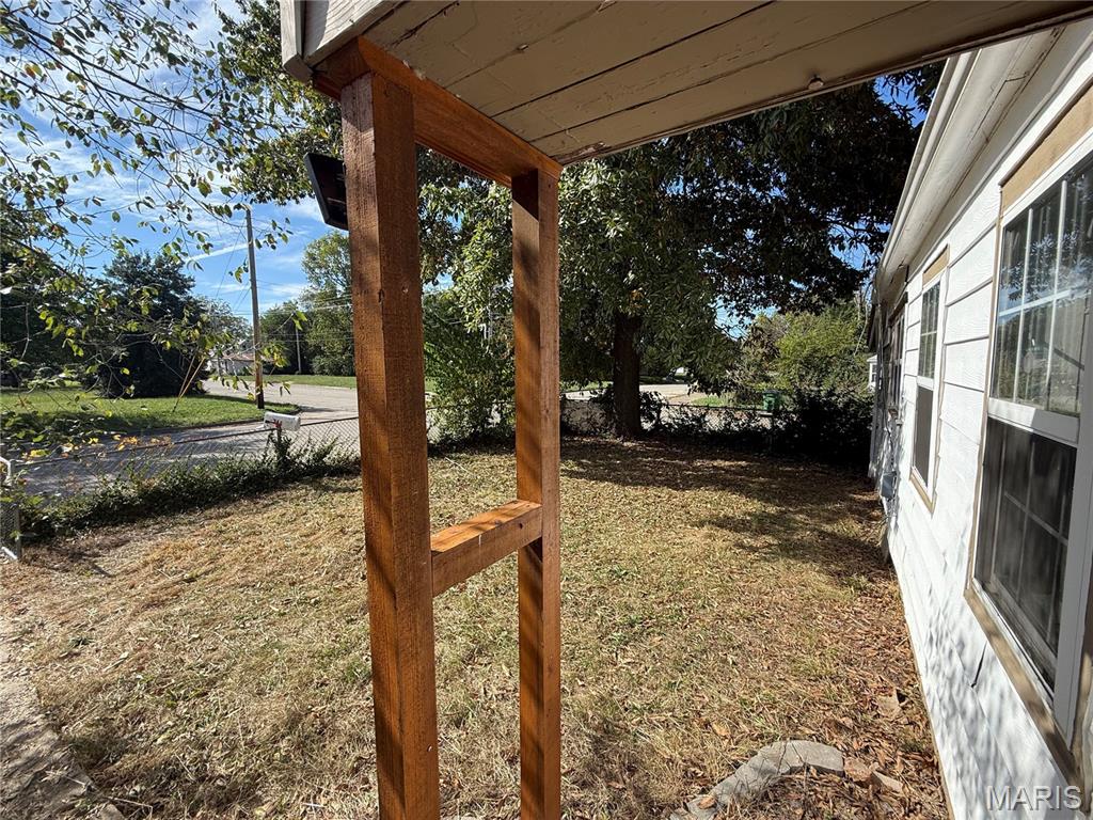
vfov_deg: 85.7
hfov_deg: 102.1
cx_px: 546
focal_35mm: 14
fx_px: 442
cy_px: 410
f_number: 2.2
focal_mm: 2.22
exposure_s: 1/569
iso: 50
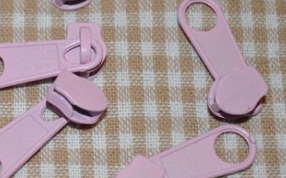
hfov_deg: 12.8
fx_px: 1262
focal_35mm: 162
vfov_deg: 8.1
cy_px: 99
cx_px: 20
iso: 200
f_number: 5.3
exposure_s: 1/60
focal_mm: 44
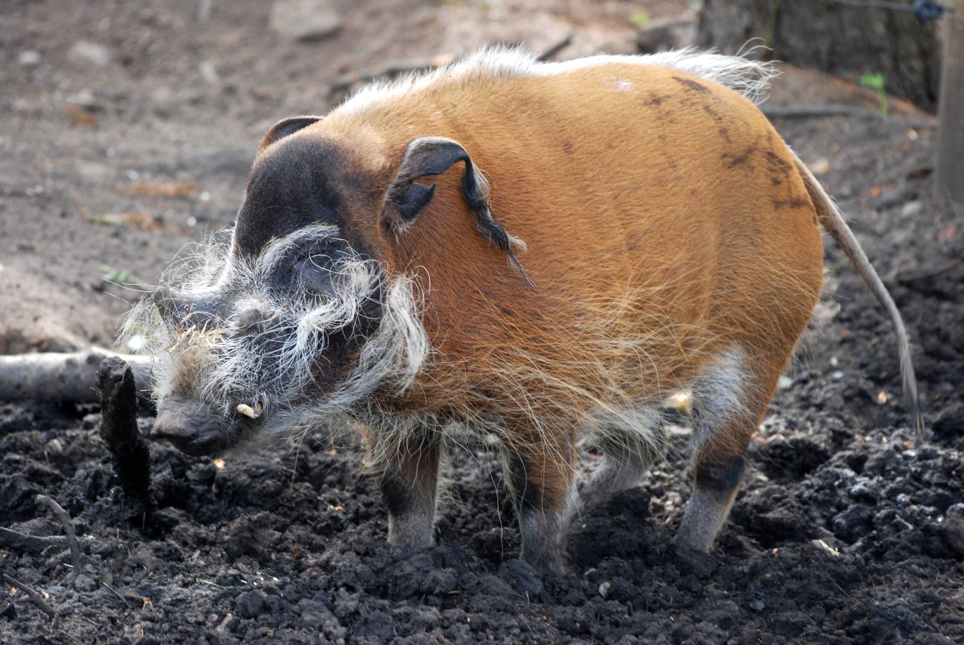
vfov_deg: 5.4
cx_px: 482
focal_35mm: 255
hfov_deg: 8.1
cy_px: 322
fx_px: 6836
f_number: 4.8
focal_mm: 170
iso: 400
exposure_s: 1/80
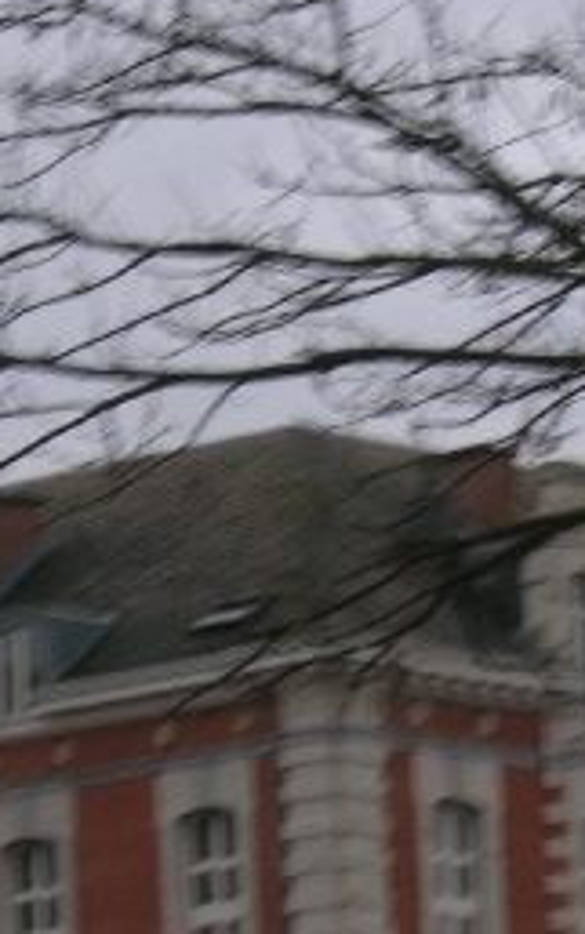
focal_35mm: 252
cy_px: 589
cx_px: 501
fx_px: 6418
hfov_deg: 5.2
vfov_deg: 8.3
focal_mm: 17.1
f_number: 4.9
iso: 56
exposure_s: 1/30
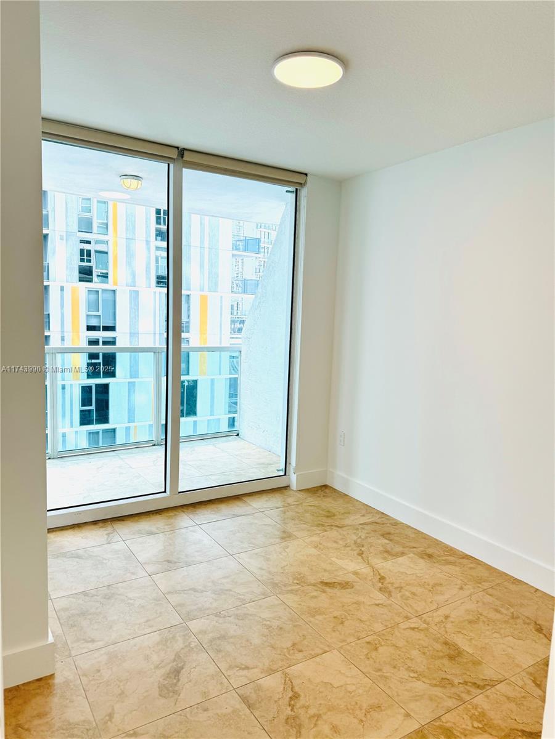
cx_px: 278
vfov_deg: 71.6
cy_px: 370
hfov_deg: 56.8
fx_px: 513
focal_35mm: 24
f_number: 1.78
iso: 80
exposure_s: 1/428
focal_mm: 6.76
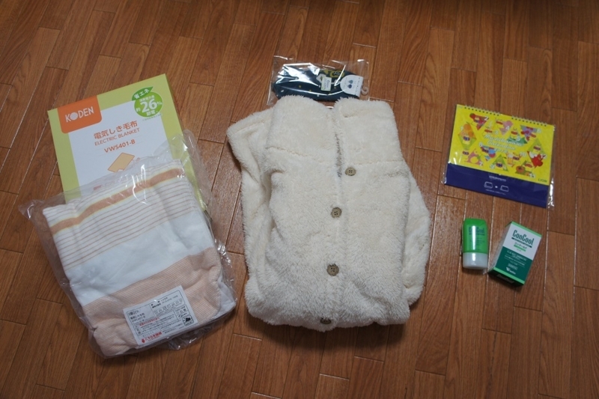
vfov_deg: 43.6
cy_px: 200
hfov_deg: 61.9
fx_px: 499
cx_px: 300
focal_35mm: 30
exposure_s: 1/30
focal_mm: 20
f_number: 4
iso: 200
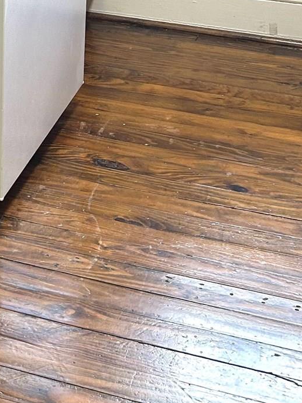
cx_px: -33
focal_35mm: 87
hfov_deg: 16.4
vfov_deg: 21.0
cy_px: -80
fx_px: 1013
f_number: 1.5
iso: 100
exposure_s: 1/60
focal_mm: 5.7
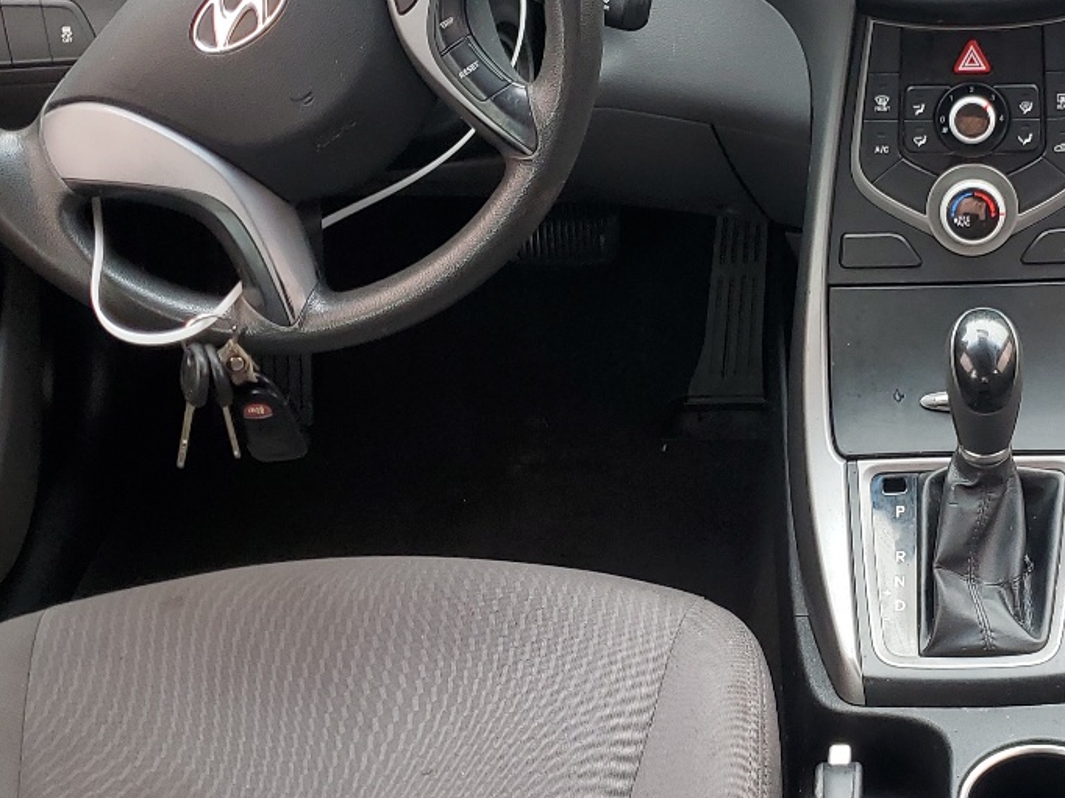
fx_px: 1876
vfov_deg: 24.0
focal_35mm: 61
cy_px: 409
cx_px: 943
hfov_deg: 30.4
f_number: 1.5
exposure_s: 1/60.2
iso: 53
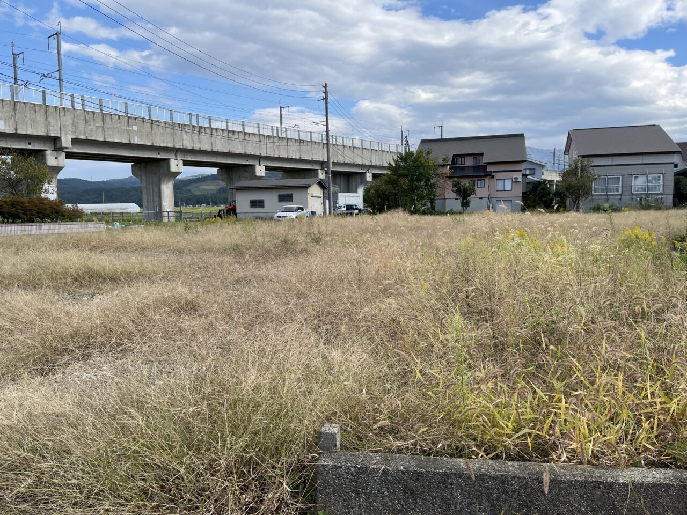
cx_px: 344
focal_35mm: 25
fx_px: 496
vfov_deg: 54.9
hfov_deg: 69.4
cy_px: 258
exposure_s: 1/2049
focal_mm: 5.1
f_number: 1.6
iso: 32
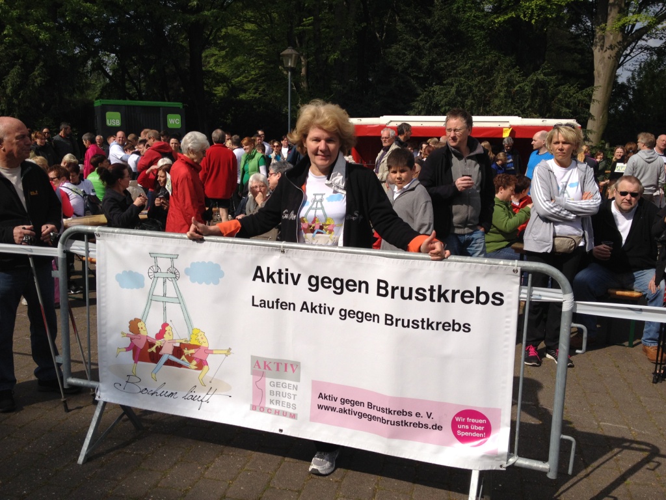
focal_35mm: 35
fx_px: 673
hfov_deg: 52.6
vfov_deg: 40.7
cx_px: 333
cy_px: 250
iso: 50
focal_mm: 4.28
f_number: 2.4
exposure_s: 1/2907
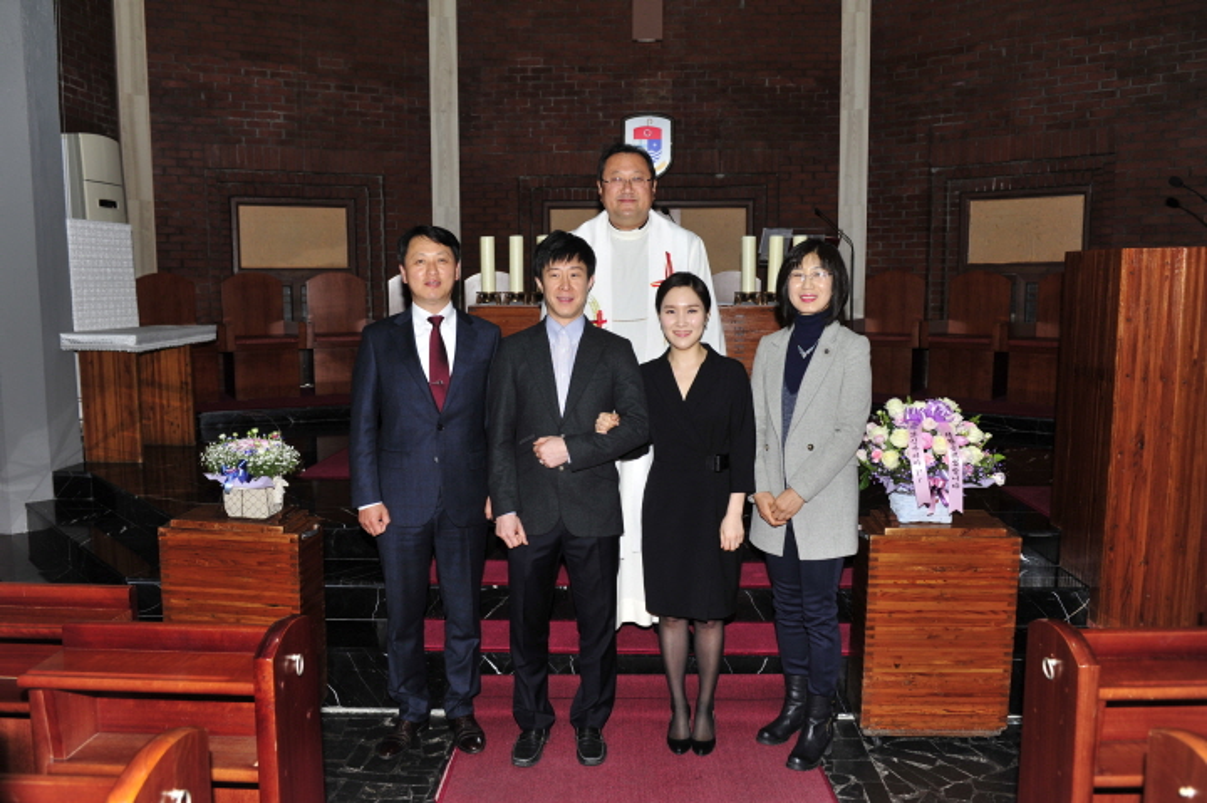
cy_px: 402
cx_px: 604
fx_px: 1039
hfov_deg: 60.3
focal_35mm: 31
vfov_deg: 42.3
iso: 200
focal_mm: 31
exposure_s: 1/60
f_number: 5.6
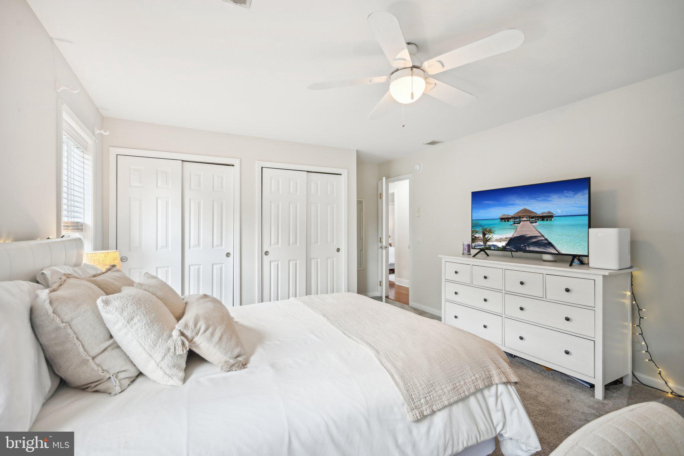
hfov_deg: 96.7
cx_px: 342
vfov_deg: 73.7
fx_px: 304
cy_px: 228
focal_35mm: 16
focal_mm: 16
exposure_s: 1/13
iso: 400
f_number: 8
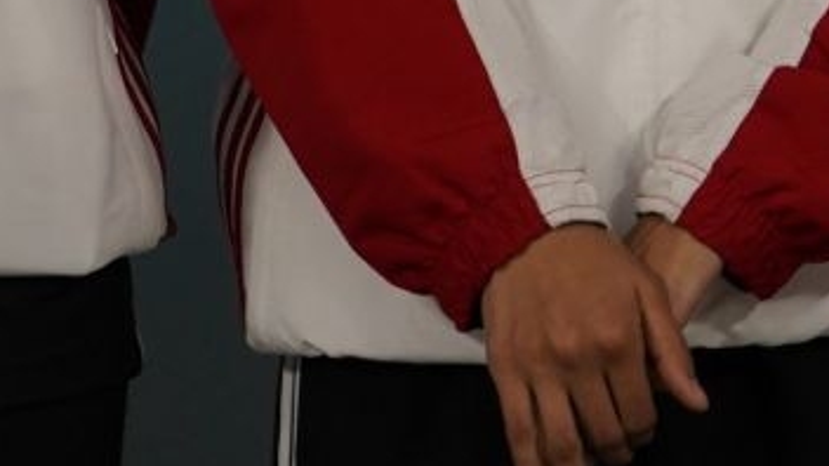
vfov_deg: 1.2
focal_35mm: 986
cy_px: -395
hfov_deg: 2.2
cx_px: 1244
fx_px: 21674
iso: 640
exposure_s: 1/250
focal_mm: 184
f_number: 2.8
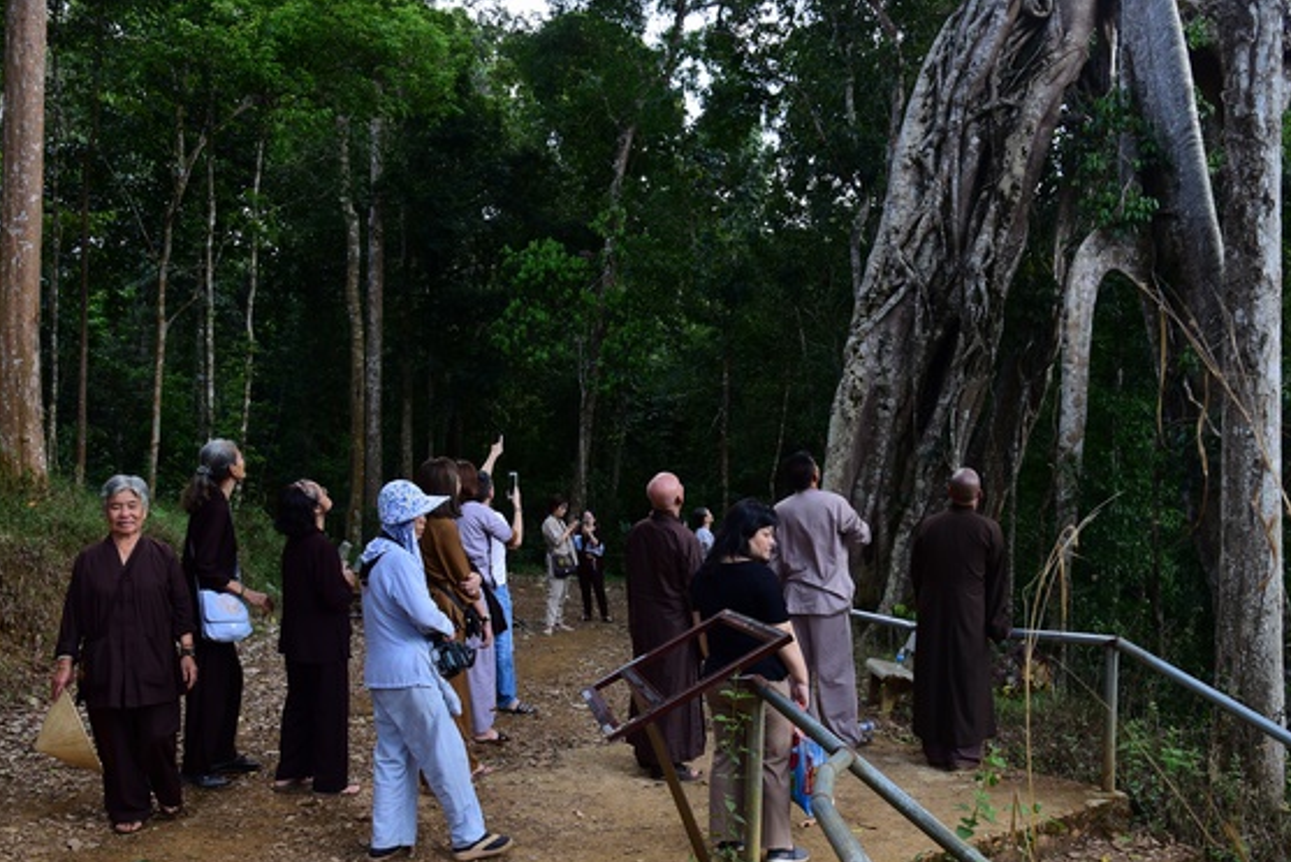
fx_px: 1005
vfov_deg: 46.3
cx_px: 663
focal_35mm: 28
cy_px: 491
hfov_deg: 65.4
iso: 400
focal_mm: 24
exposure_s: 1/200
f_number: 5
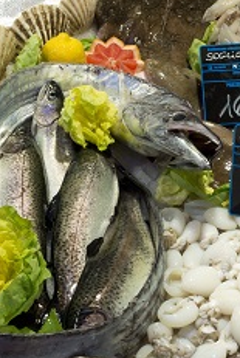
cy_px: 18
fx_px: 966
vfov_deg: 20.4
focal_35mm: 97
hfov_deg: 14.0
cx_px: 22
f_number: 22
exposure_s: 1/2
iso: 125
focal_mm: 50
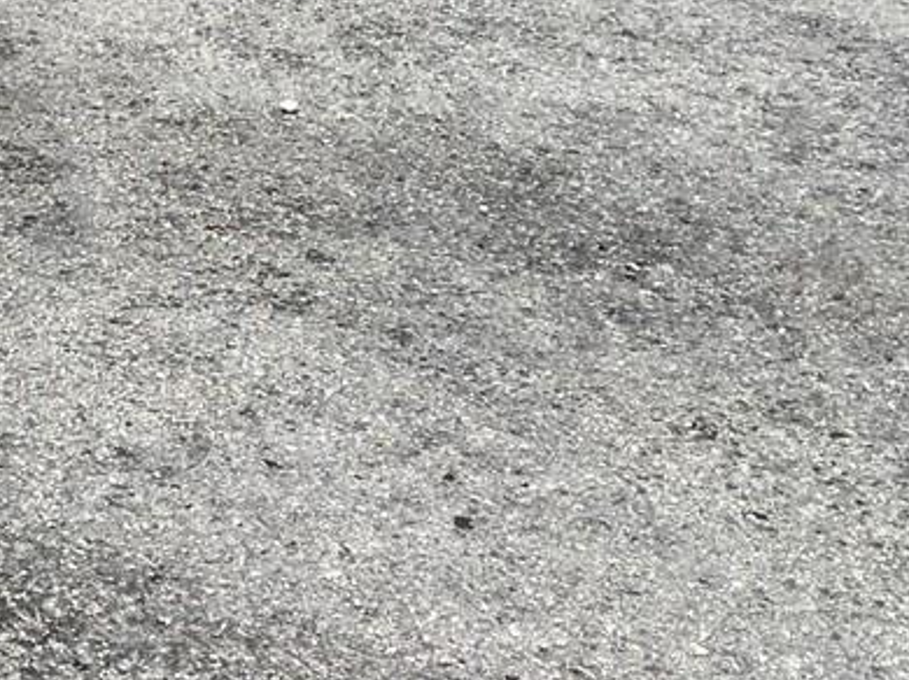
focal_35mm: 119
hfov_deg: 14.7
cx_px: -690
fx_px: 3123
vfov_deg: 12.3
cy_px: 615
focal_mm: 4.15
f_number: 2.2
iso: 25
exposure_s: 1/1832
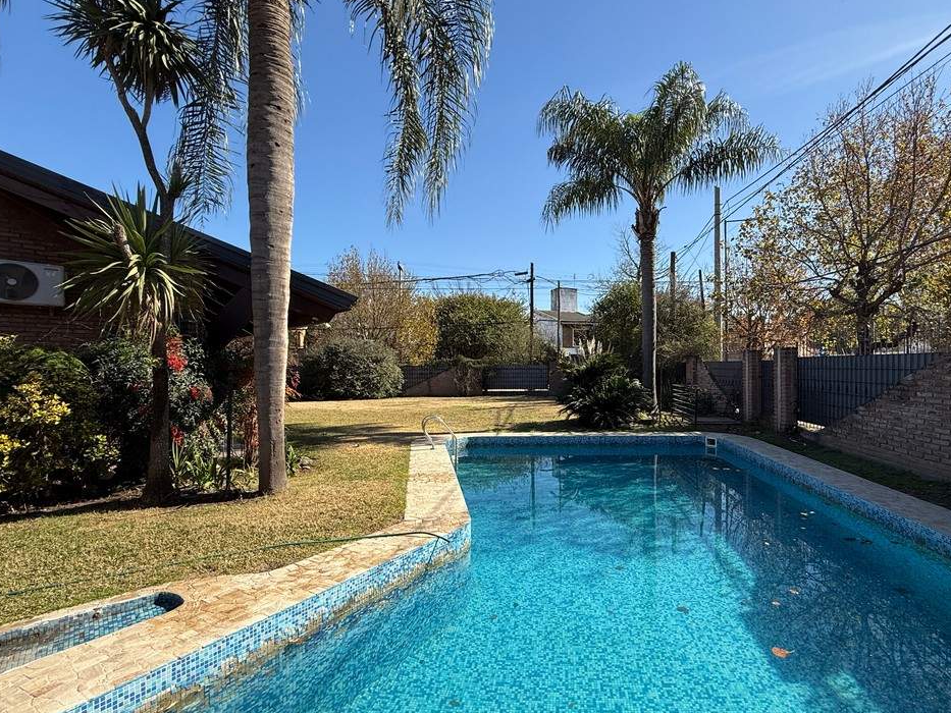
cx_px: 538
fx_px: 495
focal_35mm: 18
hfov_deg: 87.3
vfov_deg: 71.6
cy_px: 373
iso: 50
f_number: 2.2
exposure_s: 1/1259
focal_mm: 2.22
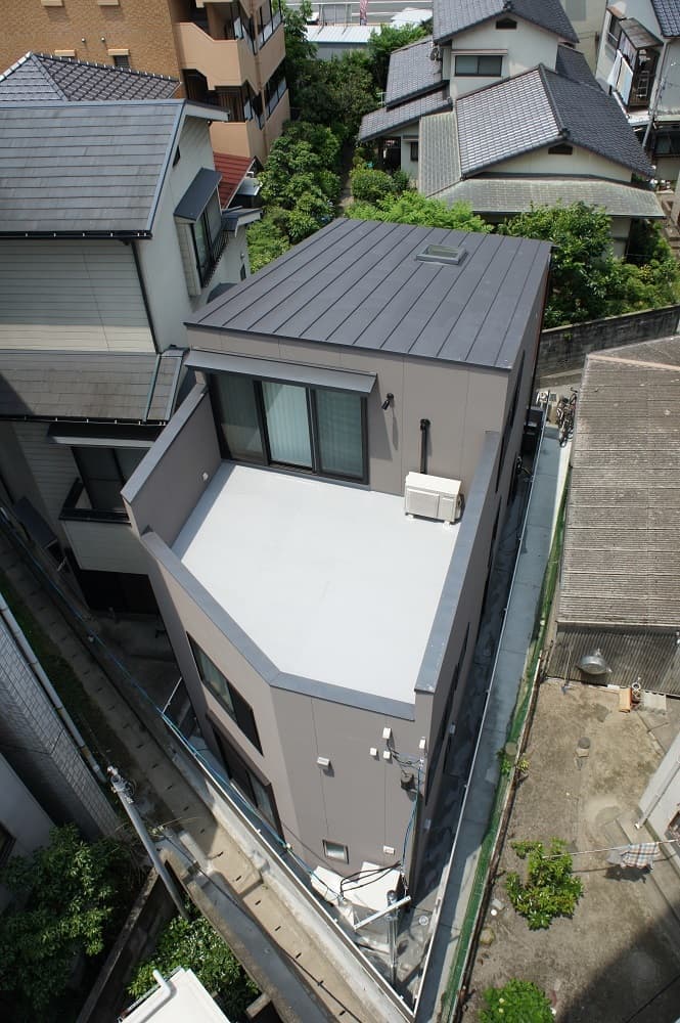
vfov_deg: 67.4
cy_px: 512
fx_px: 766
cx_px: 340
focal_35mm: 27
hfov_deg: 47.9
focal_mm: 18
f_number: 7.1
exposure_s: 1/400
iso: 200
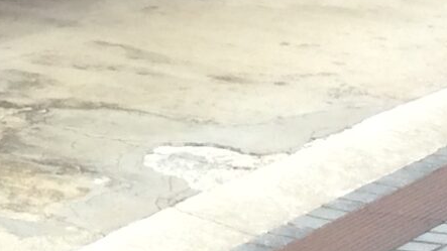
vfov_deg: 5.4
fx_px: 2382
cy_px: -663
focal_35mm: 201
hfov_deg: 10.6
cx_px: -43
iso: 32
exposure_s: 1/120
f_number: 2.4
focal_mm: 3.3
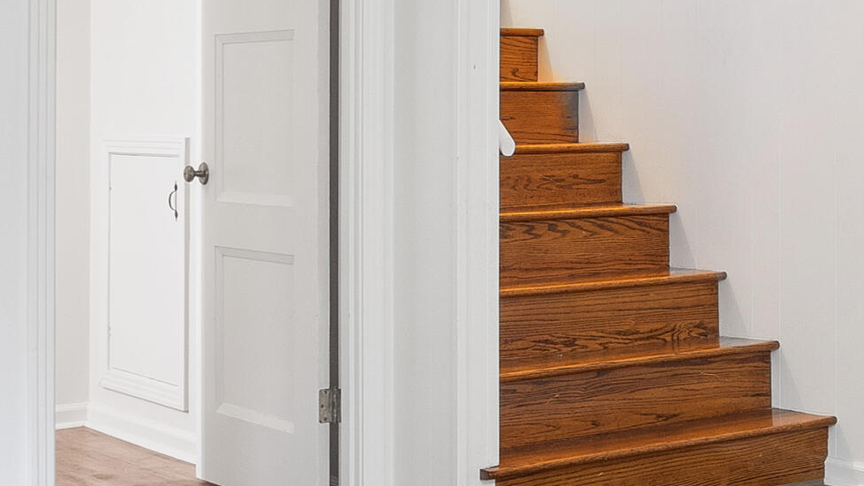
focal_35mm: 77
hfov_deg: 26.0
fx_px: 1764
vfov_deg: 15.6
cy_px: 89
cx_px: 873
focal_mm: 16
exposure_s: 1/3
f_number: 9
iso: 250
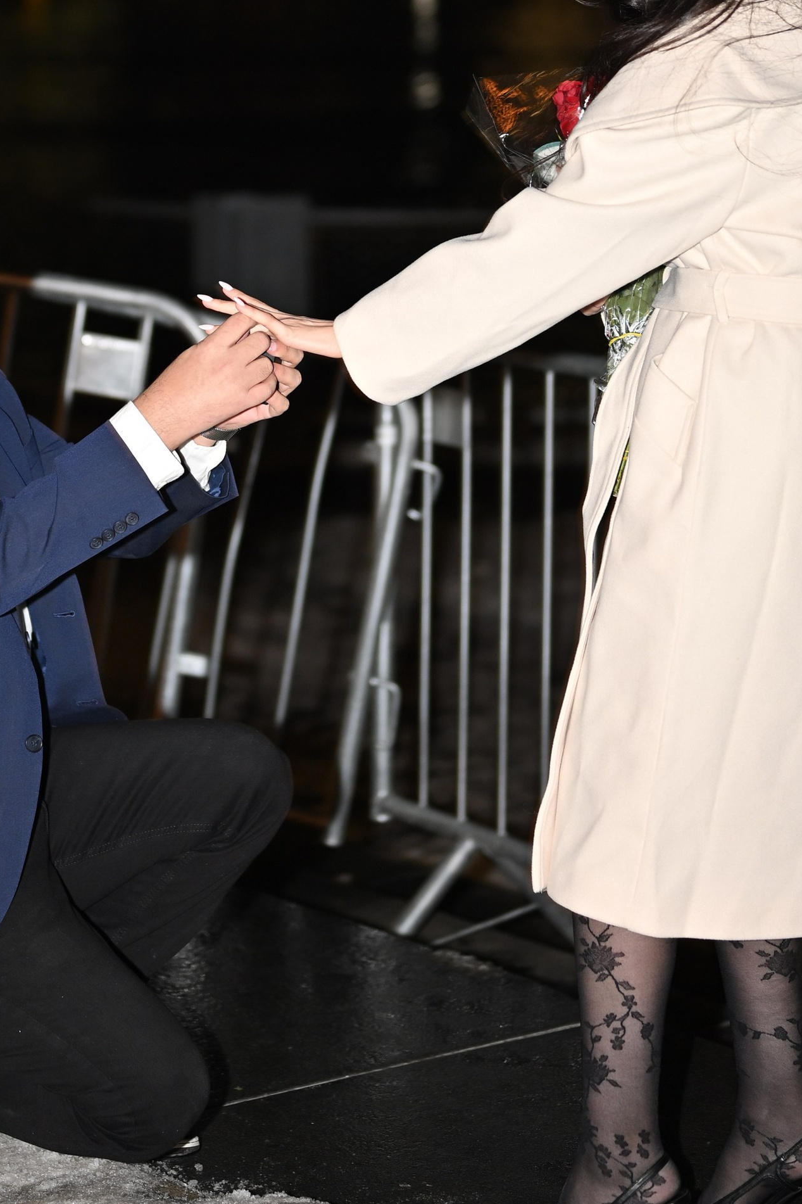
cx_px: 229
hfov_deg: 13.5
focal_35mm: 101
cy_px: 223
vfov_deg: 20.0
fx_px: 3375
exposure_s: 1/60
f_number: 1.8
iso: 160
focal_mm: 50
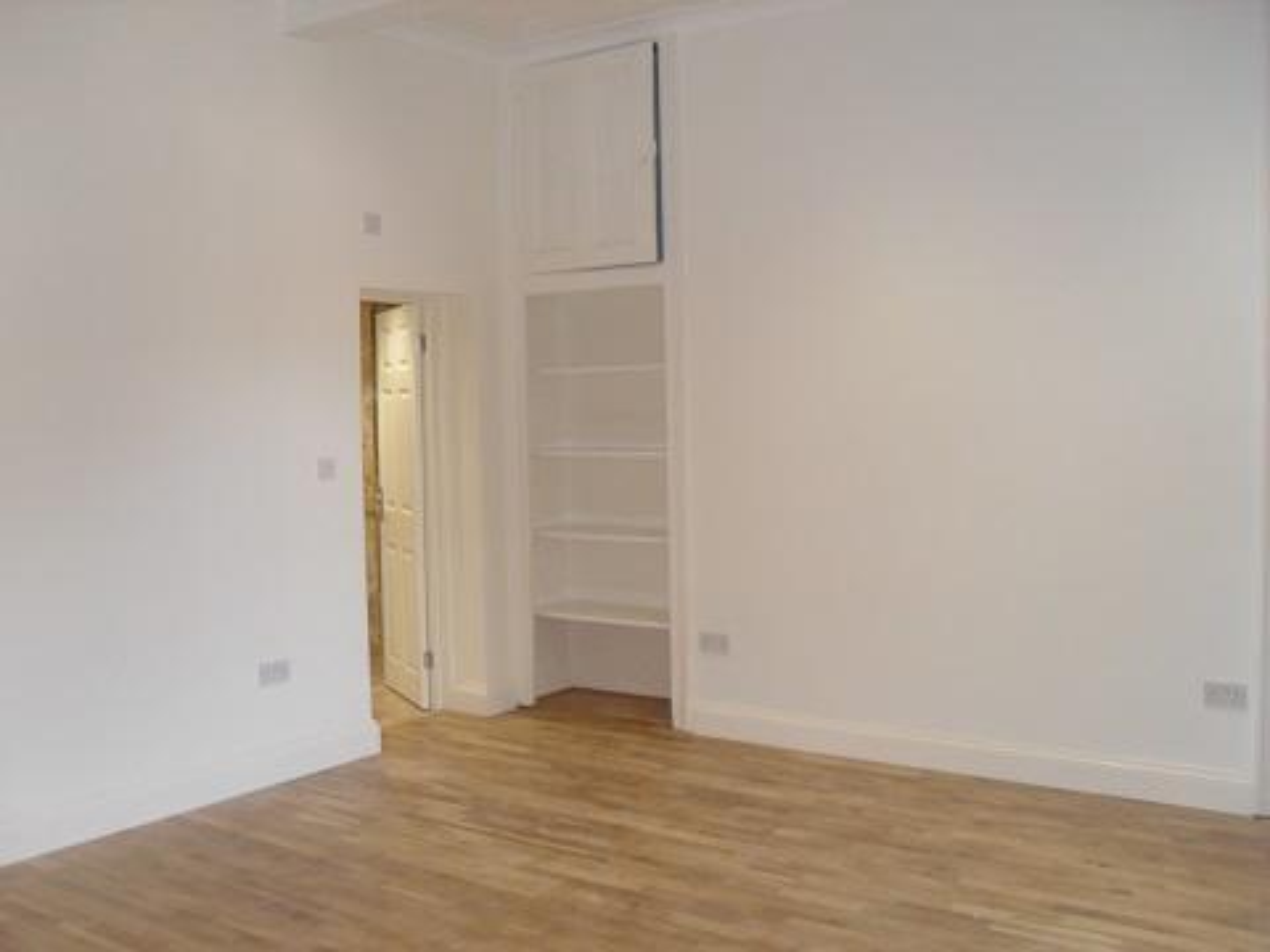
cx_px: 635
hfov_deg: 52.6
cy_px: 476
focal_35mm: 35
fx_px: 1284
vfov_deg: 40.7
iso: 160
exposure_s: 1/45
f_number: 2.8
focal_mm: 6.2
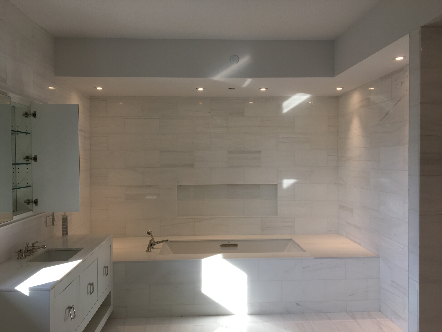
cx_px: 221
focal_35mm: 29
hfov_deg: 61.7
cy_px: 166
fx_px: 370
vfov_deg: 48.2
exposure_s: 1/120
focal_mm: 4.15
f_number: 2.2
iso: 25
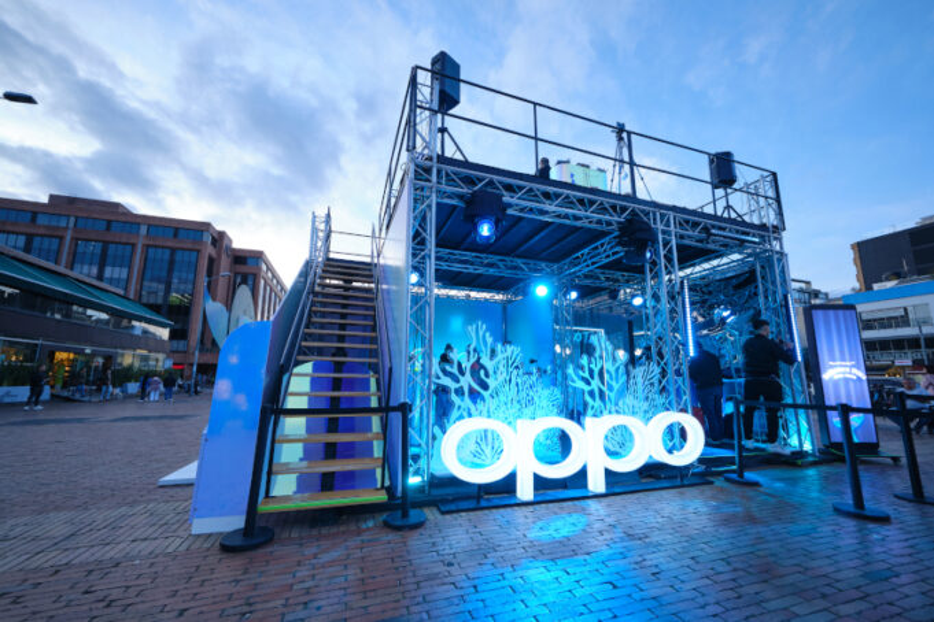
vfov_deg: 85.4
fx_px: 337
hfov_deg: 108.3
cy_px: 311
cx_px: 467
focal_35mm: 13
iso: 250
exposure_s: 1/125
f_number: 2.8
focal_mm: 8.4
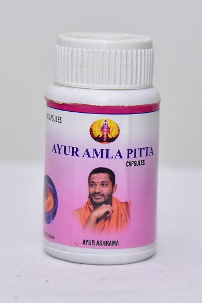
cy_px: 152
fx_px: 1011
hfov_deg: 11.4
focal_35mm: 120
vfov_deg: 17.1
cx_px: 101
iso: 1600
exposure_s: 1/200
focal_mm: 120
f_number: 5
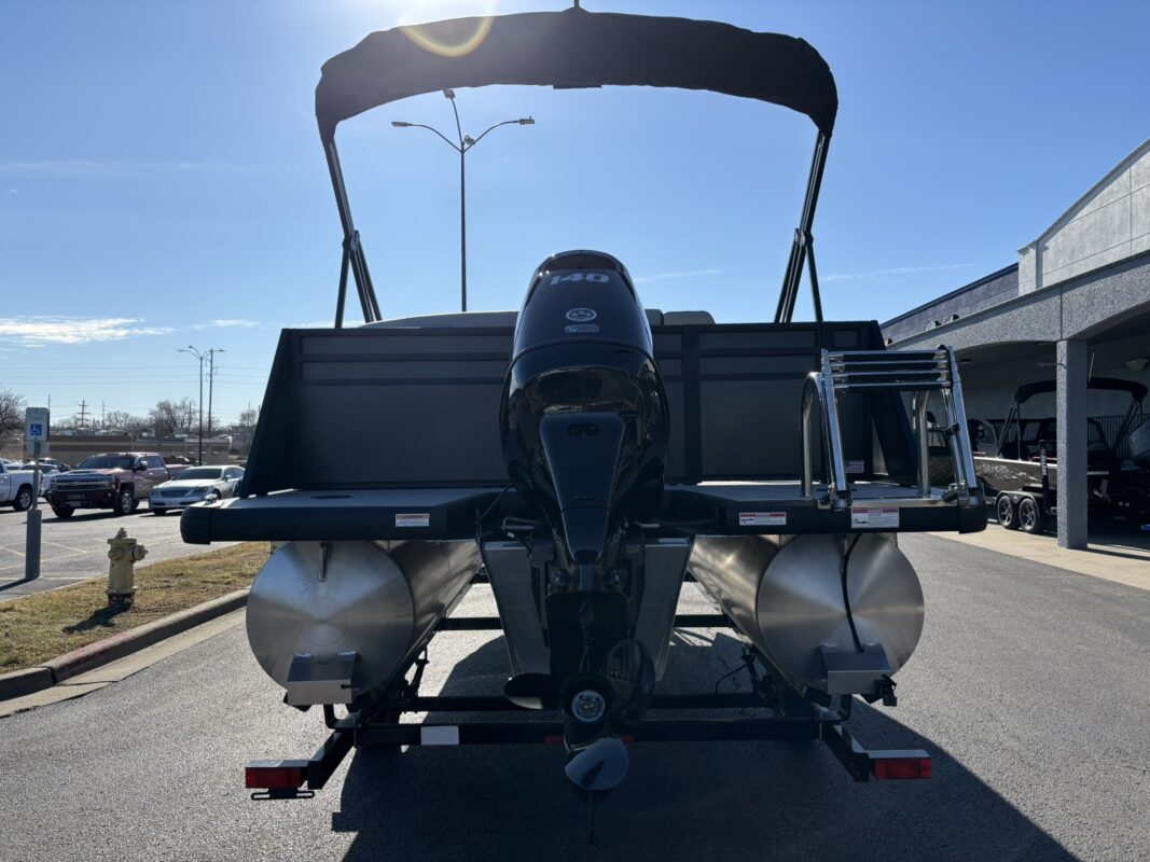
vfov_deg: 53.1
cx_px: 575
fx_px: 864
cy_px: 431
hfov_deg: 67.3
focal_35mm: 26
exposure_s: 1/5076
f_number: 1.6
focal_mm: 5.96
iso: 50
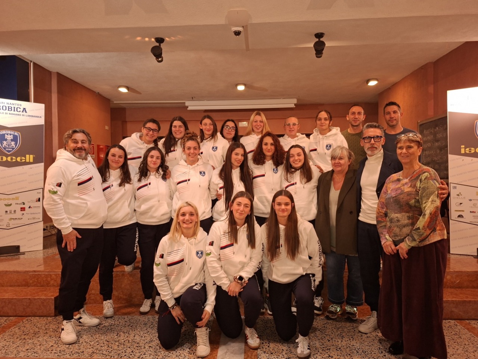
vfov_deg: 58.9
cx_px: 239
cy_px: 180
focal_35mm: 23
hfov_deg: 73.9
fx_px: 318
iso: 320
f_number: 1.8
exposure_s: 1/33
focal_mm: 5.54
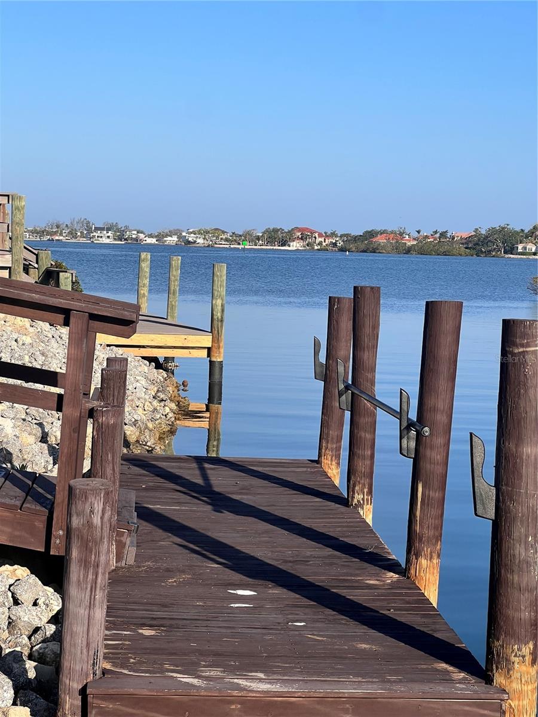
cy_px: 358
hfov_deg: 19.1
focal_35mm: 77
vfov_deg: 25.3
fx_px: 1596
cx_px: 269
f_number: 2.8
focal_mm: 9
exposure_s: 1/791
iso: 32
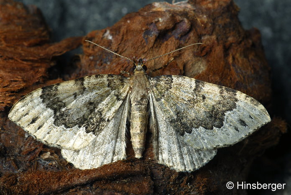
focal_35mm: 138
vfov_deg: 10.0
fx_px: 1117
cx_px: 146
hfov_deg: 14.8
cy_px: 98
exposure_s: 1.3
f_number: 18
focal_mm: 92
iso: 100
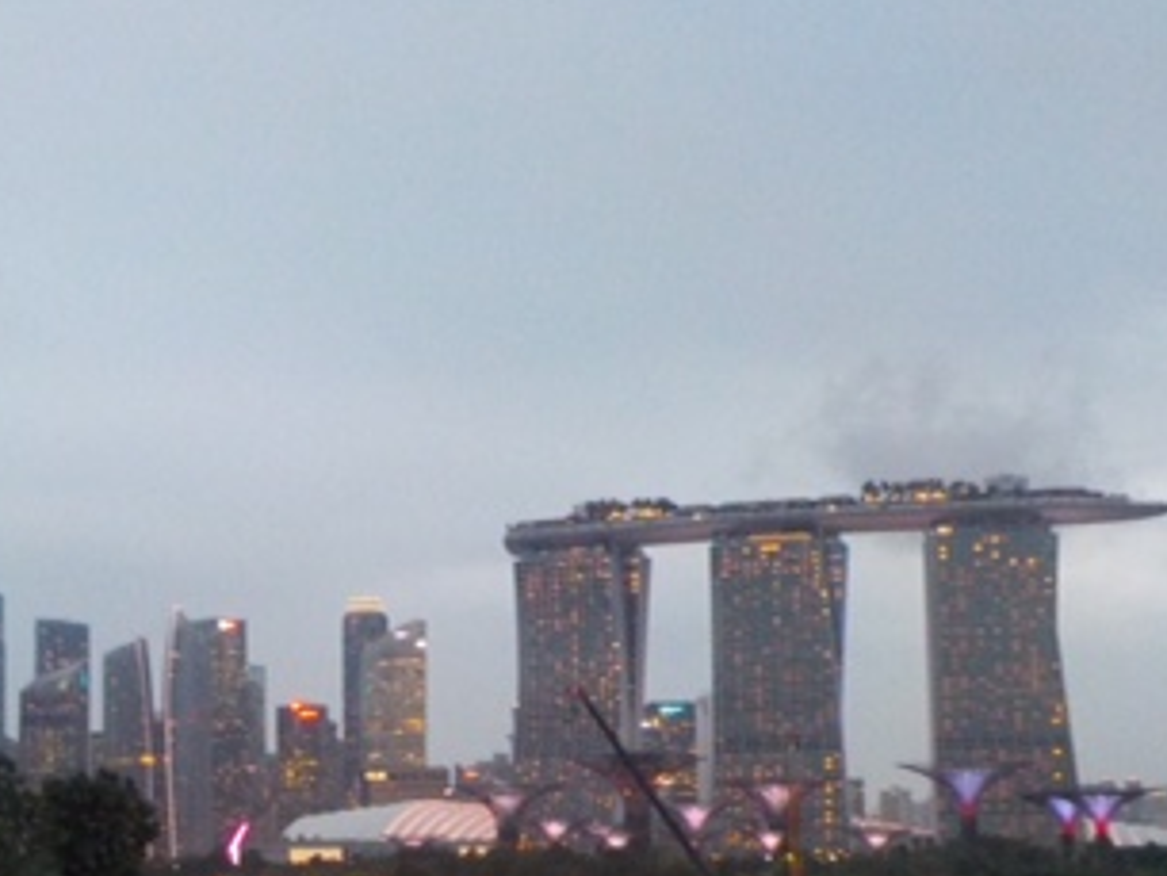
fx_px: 2125
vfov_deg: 22.9
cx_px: 249
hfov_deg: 30.0
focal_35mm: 63
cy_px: 712
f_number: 3.3
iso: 400
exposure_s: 1/13
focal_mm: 4.1
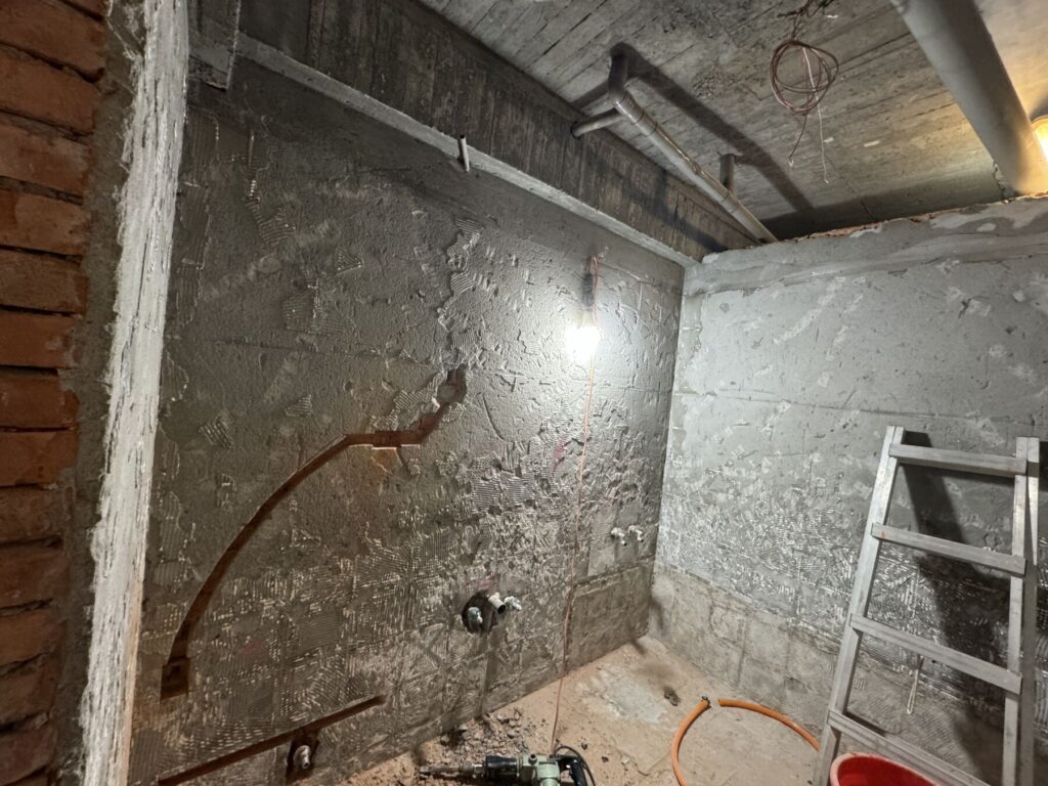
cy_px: 393
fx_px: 424
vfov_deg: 85.7
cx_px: 524
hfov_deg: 102.1
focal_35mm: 14
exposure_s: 1/60
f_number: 2.2
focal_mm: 2.22
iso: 320
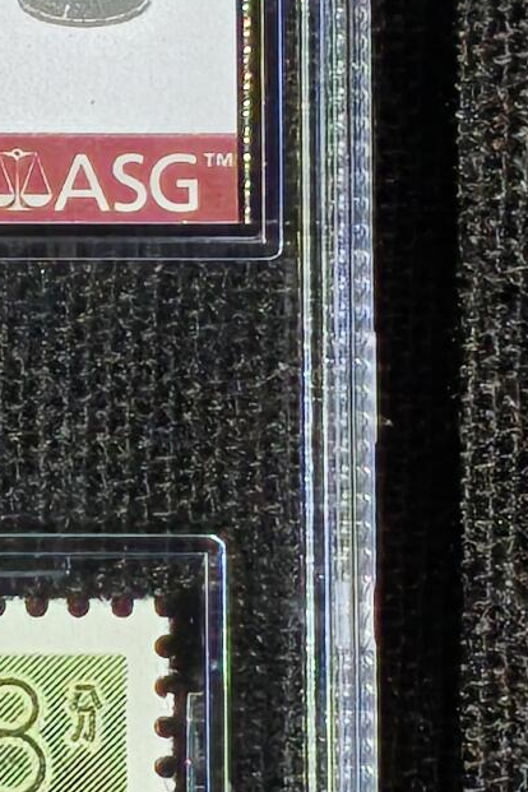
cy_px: 620
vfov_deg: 5.7
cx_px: -278
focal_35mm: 362
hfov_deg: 3.8
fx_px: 7963
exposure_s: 1/2315
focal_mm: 4.94
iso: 50
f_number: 1.5
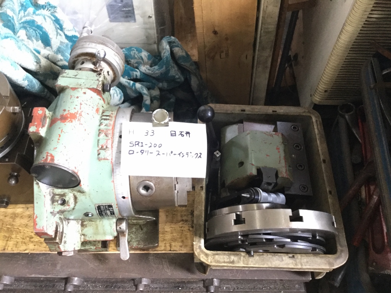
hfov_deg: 58.4
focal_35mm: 31
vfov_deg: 45.4
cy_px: 146
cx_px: 196
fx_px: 350
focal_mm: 3.3
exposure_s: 1/20
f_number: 2.4
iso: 200
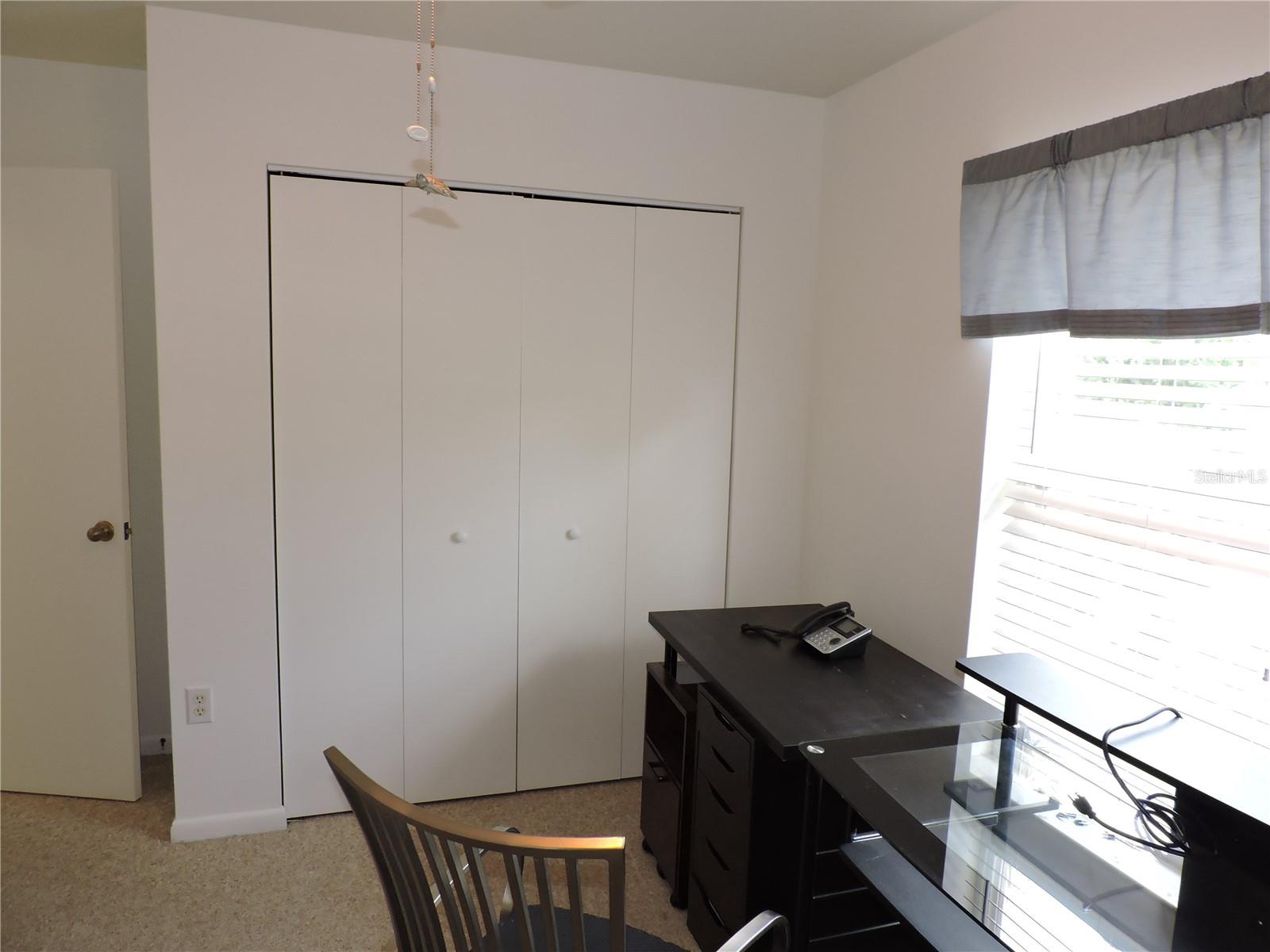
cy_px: 476
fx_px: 881
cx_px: 635
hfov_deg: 71.6
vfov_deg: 56.8
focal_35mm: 24
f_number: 3.7
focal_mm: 4.3
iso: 280
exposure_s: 1/40
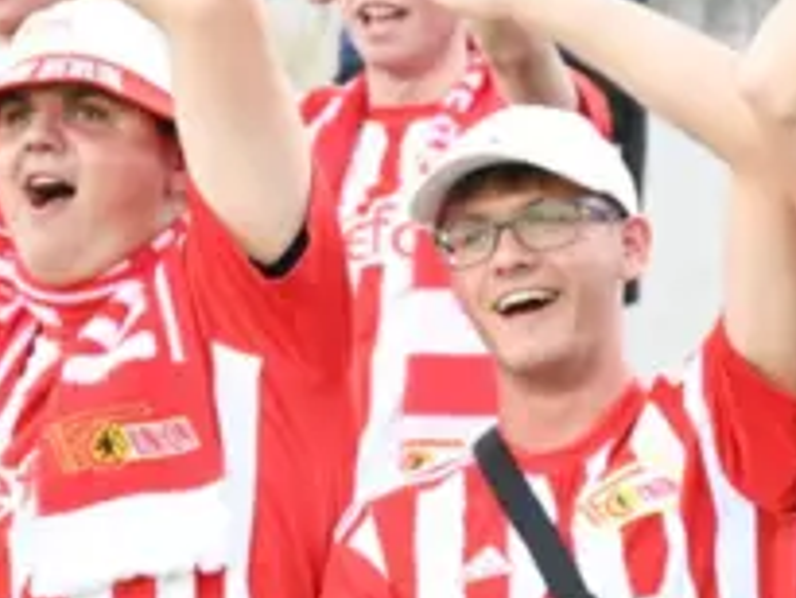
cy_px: 349
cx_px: 435
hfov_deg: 5.9
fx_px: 7731
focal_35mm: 336
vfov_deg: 4.4
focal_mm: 70
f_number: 2.8
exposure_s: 1/1600
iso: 1800
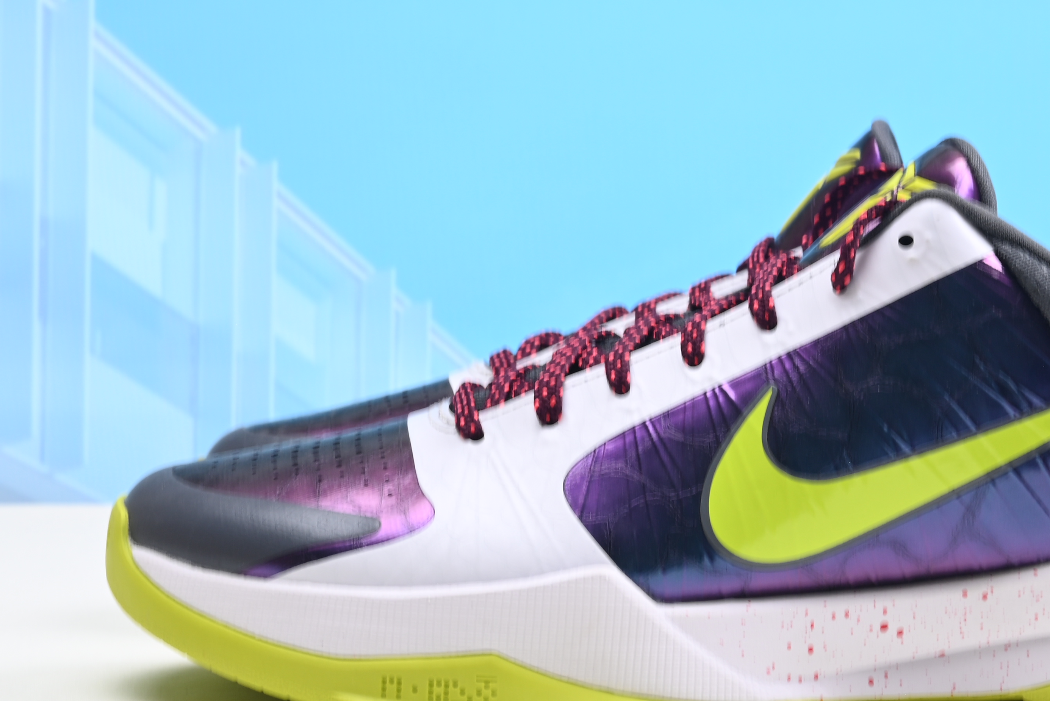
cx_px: 772
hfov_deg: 22.7
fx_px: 2597
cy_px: 143
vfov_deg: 15.3
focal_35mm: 89
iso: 100
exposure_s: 1/2
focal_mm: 41
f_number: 16
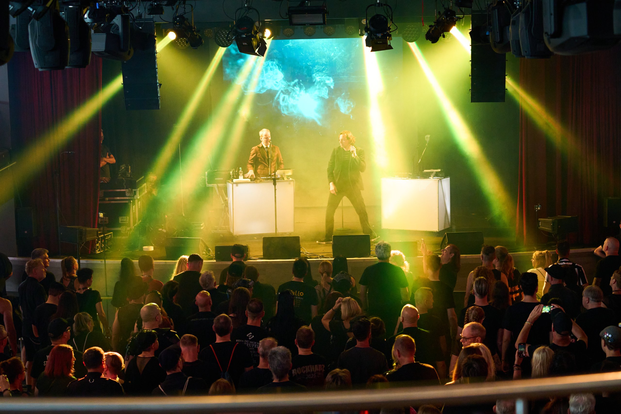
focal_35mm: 70
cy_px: 207
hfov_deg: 28.8
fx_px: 1207
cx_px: 310
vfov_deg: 19.5
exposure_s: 1/250
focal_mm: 70
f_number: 4
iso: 10000
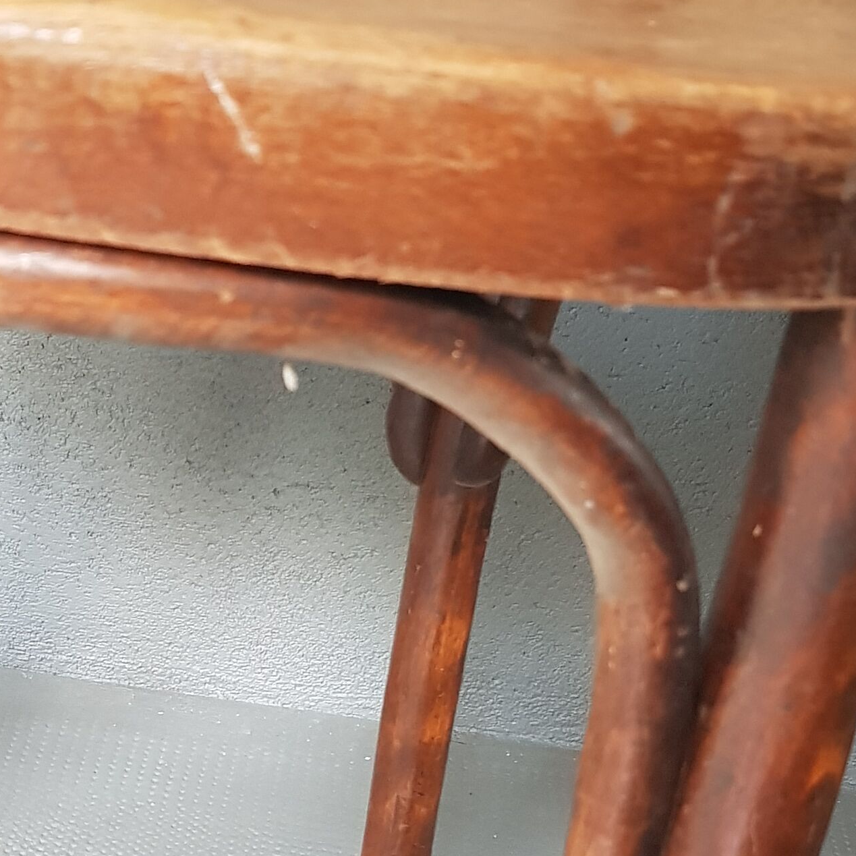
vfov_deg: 22.7
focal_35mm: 73
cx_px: 132
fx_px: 2042
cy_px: 858
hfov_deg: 23.2
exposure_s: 1/21
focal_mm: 4.2
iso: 200
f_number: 1.7
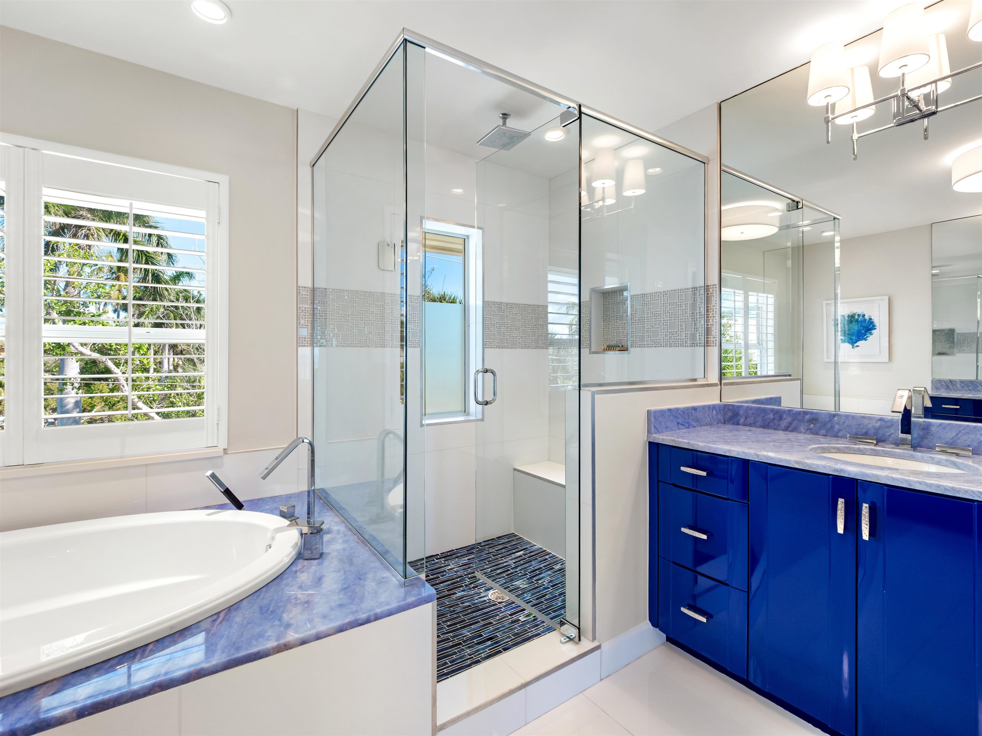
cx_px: 491
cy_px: 368
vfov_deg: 78.1
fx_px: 454
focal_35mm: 16
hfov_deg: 94.5
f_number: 7.1
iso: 200
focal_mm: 8
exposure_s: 1/20
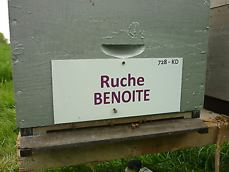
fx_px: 218
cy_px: 86
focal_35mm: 33
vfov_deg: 42.9
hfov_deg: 55.4
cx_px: 114
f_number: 2.8
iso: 80
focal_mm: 5.5
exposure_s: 1/250
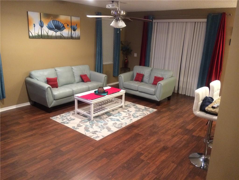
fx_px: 200
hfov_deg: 61.7
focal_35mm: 29
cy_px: 90
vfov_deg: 48.2
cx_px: 120
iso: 320
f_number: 2.2
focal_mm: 4.15
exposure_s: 1/17
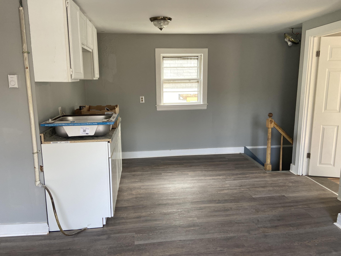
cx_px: 170
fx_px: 256
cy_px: 128
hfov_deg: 67.3
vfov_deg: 53.1
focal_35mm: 26
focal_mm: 4.25
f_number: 1.8
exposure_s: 1/106
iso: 125
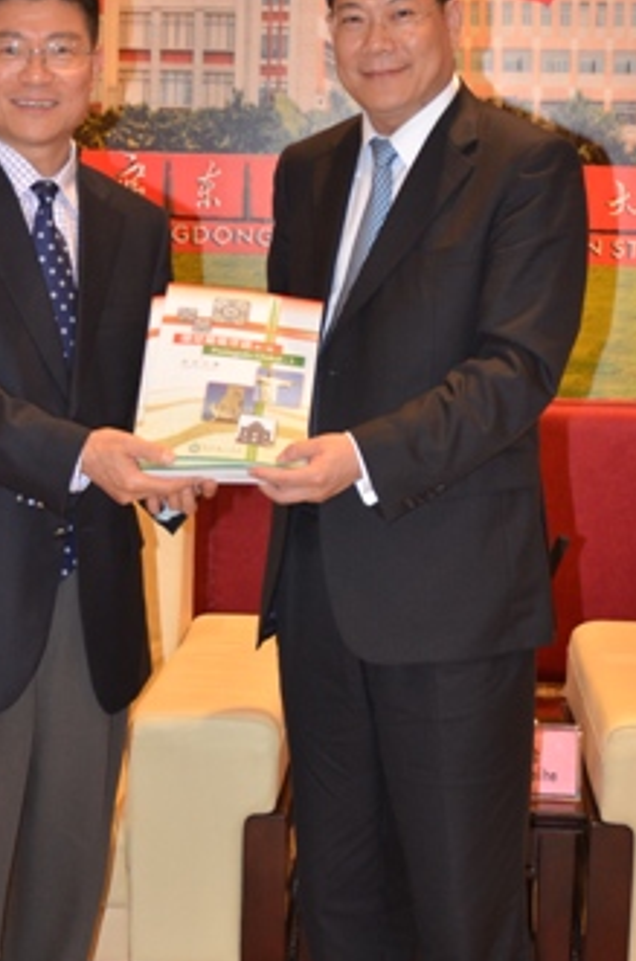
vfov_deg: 23.4
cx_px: 250
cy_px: 450
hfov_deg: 15.6
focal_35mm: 87
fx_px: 2317
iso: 800
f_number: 4.2
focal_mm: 30
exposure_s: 1/60
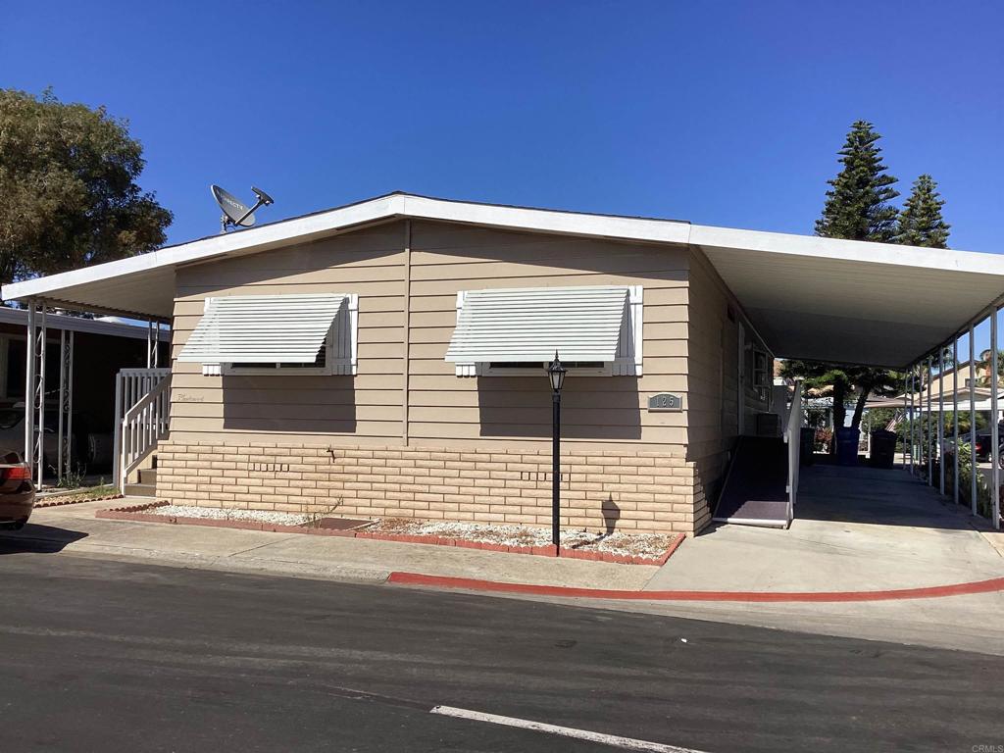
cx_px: 502
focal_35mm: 31
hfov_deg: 58.4
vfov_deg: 45.4
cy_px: 376
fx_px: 899
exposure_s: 1/2331
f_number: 2.4
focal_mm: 3.3
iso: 25
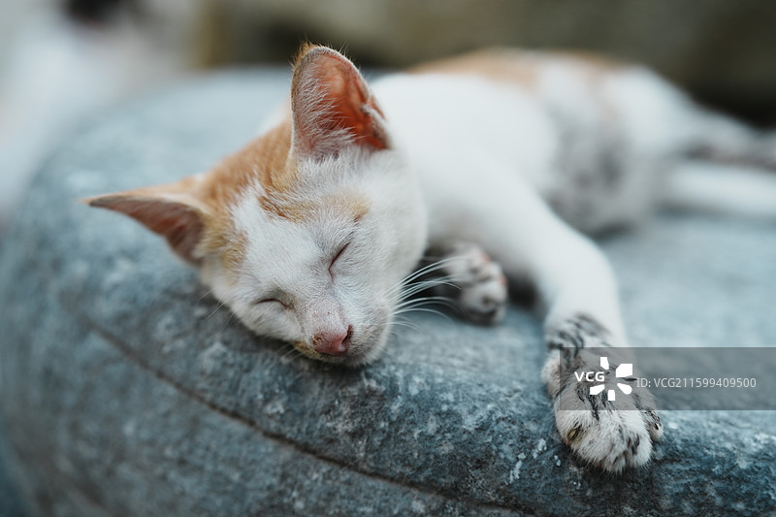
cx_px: 388
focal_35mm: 50
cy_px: 258
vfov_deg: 27.0
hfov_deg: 39.6
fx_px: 1077
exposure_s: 1/800
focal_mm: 50
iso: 250
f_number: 2.2
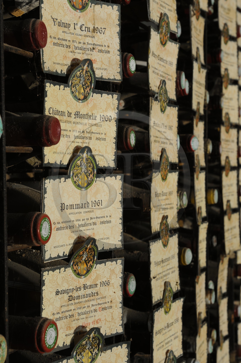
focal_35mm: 70
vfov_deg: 28.9
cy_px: 182
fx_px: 704
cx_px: 120
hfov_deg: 19.4
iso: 200
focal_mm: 70
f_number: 14
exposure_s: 1/1.25
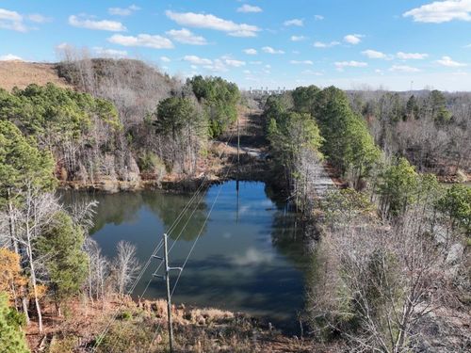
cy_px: 176
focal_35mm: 24
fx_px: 327
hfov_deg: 71.6
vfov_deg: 56.8
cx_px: 236
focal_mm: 12.29
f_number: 2.8
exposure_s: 1/200
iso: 230
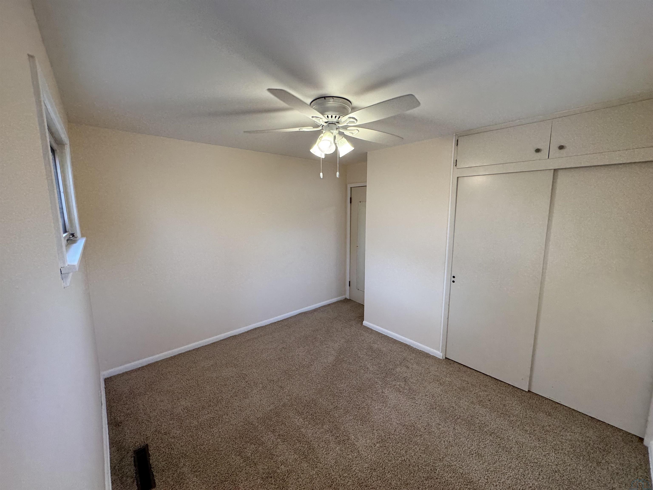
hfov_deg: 102.1
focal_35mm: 14
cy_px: 245
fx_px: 264
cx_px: 326
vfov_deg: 85.7
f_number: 2.2
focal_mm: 2.22
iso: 125
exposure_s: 1/120
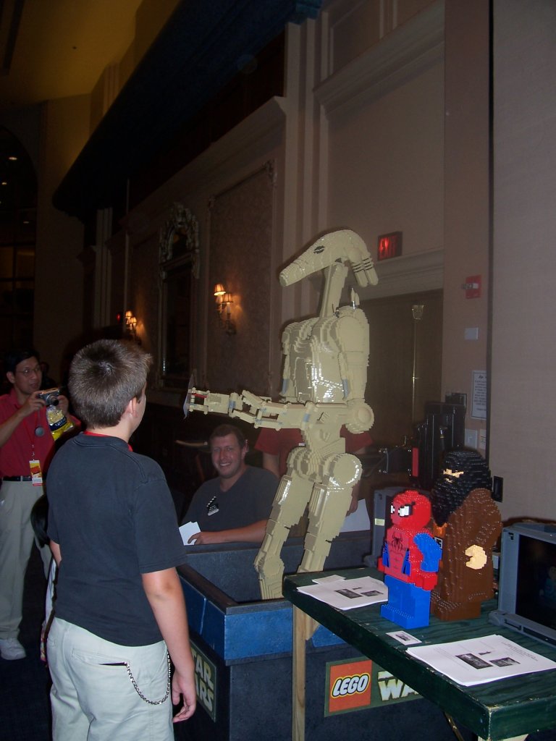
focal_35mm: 34
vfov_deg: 54.0
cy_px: 370
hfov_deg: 41.8
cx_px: 278
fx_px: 728
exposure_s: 1/60
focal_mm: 5.6
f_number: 2.7
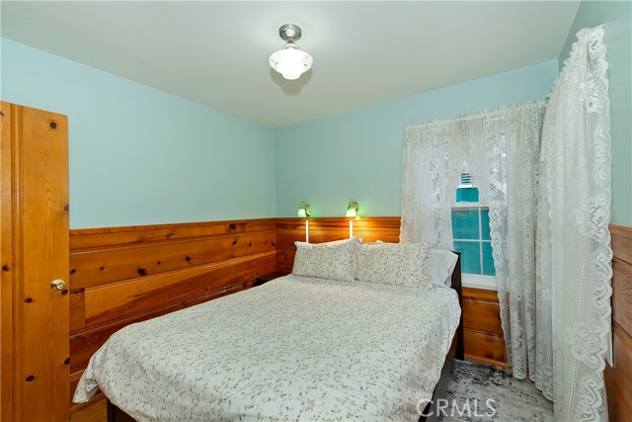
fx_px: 263
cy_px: 211
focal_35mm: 15
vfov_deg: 77.4
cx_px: 316
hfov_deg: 100.4
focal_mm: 10
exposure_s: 1/30
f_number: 8
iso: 400
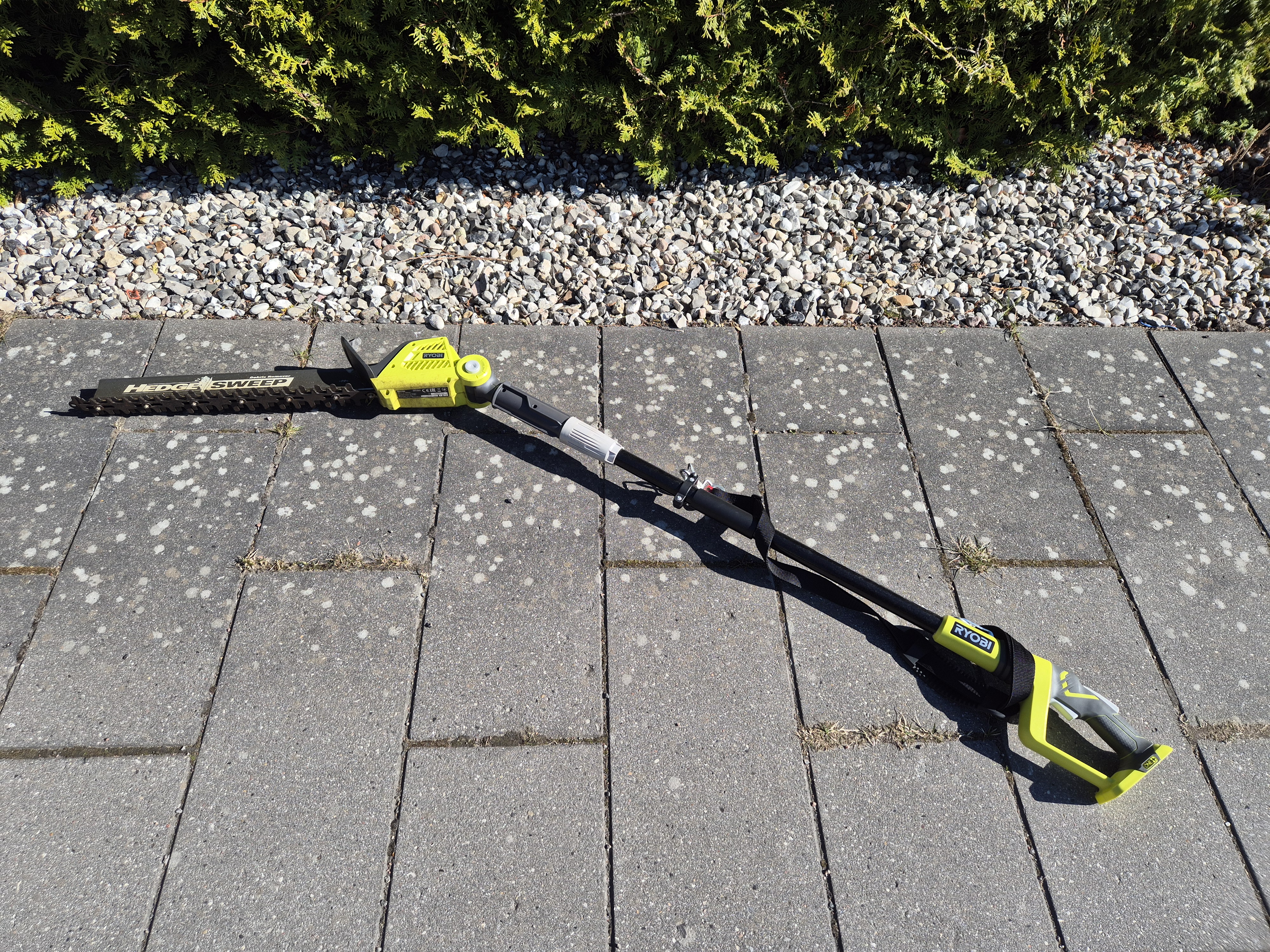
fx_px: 844
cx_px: 635
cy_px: 476
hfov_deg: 73.9
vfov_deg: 58.9
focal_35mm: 23
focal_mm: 5.4
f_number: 1.8
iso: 25
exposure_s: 1/1448
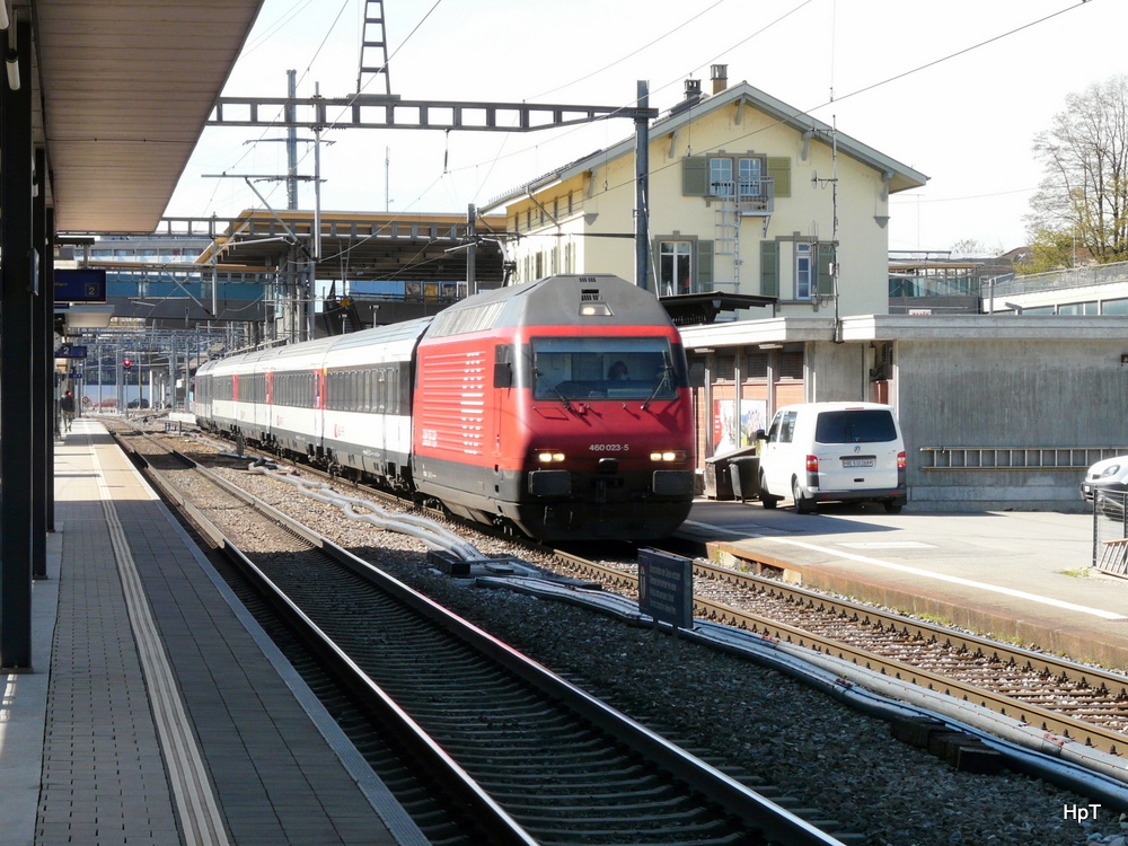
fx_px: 3454
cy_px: 423
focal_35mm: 106
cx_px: 564
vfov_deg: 14.0
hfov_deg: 18.5
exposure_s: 1/200
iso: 100
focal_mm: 17.5
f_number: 5.6
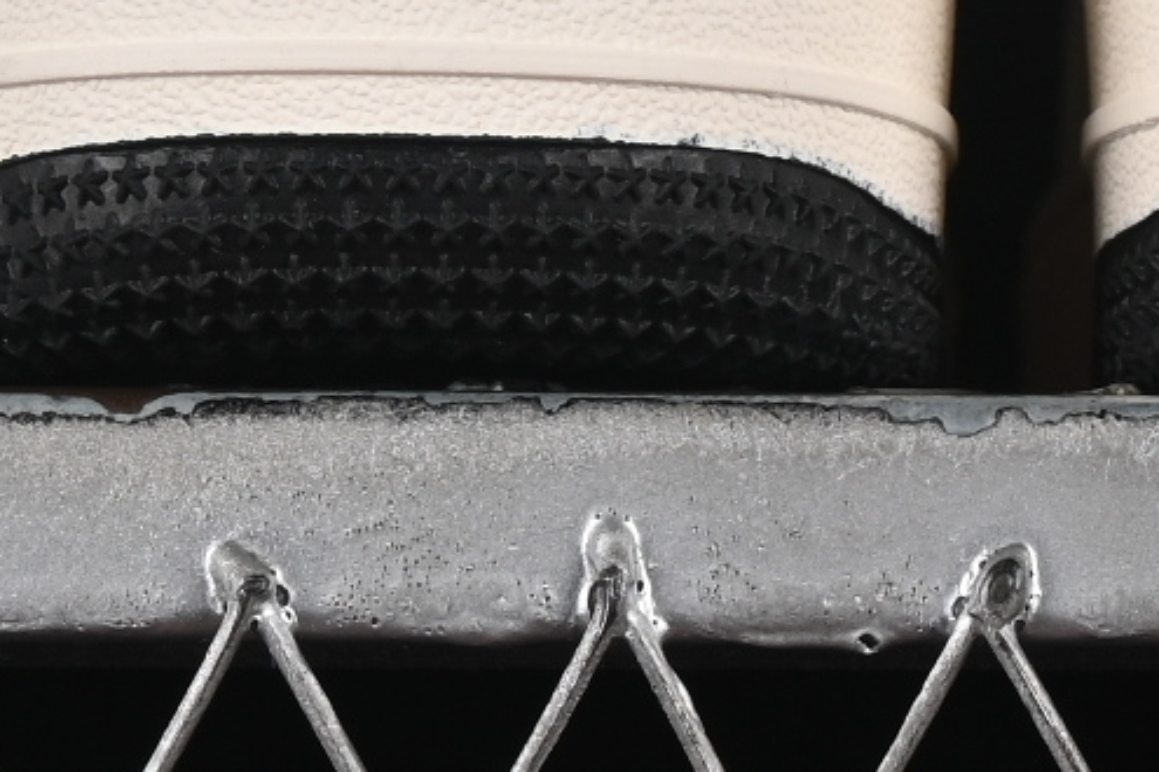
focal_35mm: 422
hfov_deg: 4.9
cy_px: -954
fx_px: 13585
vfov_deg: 3.2
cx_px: 904
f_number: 8
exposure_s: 1/80
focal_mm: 50
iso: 160
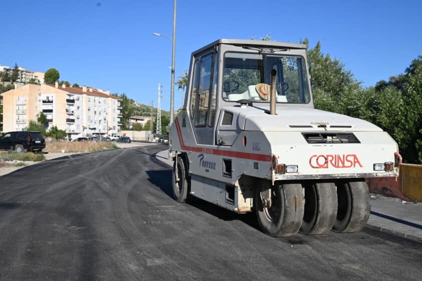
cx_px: 211
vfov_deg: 31.2
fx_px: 504
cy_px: 140
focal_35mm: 43
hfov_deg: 45.4
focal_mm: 43
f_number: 8
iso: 100
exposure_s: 1/500
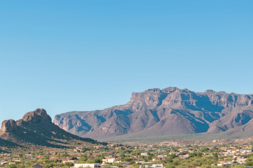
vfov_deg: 14.0
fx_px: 689
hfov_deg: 20.8
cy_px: 91
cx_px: 100
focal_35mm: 98
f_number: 2.8
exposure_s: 1/1000
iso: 100
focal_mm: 19.4
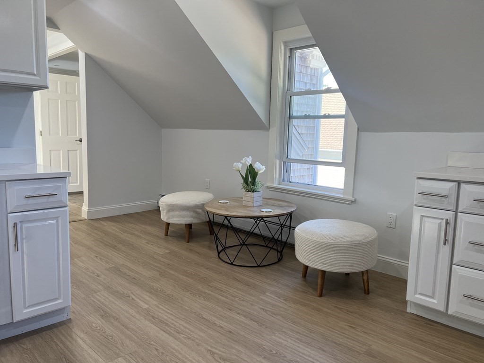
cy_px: 182
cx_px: 242
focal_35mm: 26
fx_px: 364
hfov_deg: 67.3
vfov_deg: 53.1
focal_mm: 5.7
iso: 64
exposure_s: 1/137
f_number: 1.5
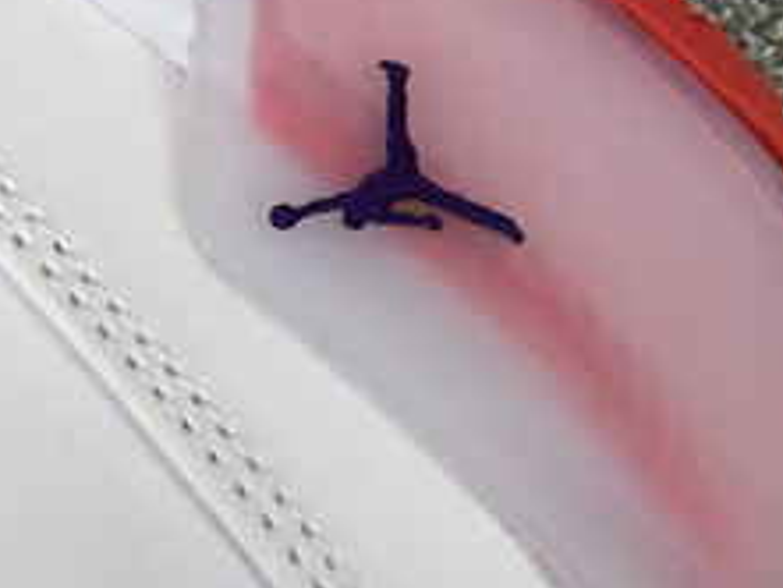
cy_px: 122
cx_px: -287
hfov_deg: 14.8
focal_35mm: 126
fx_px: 2852
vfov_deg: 11.7
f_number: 2.4
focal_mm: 3.3
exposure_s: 1/120
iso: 32
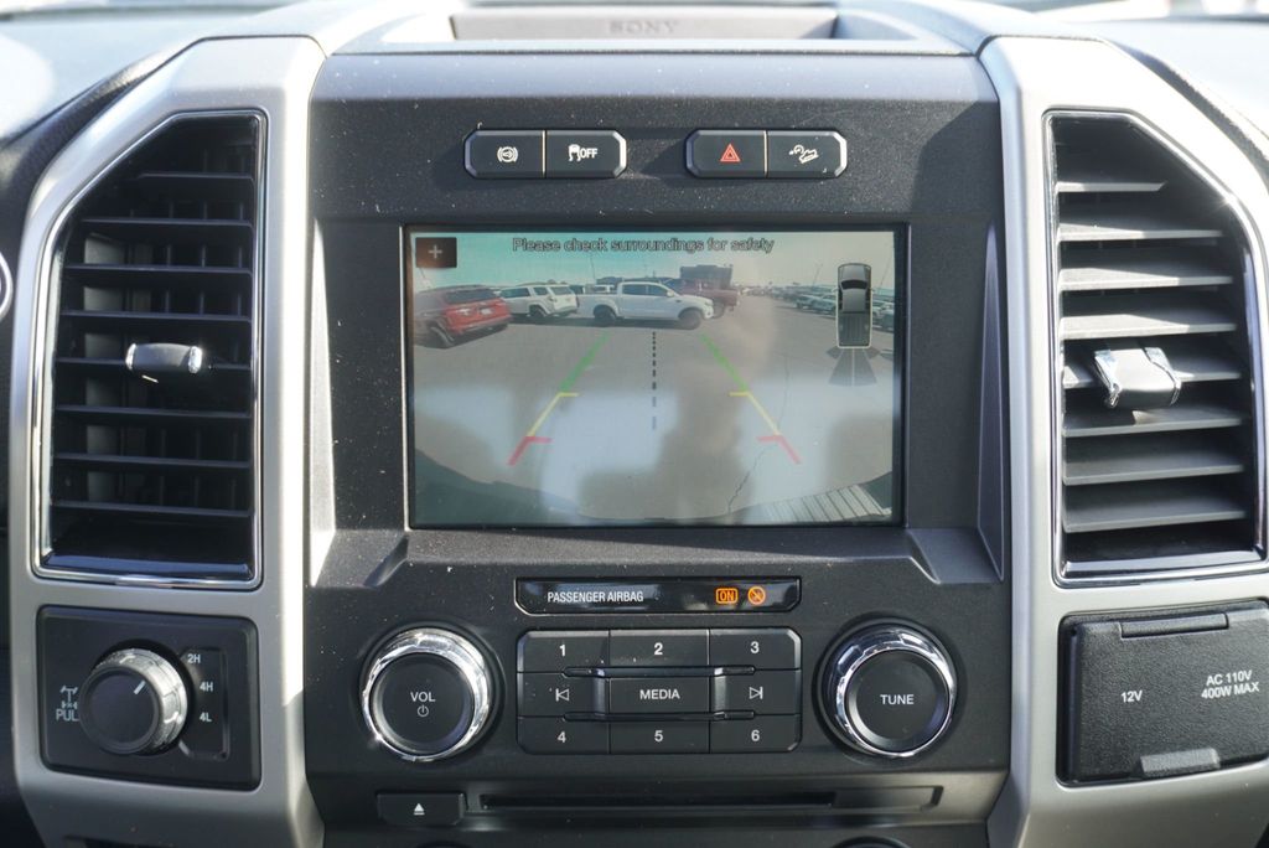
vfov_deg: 35.5
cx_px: 634
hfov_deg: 51.3
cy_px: 424
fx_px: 1323
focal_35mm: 38
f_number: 4.5
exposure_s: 1/60
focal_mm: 25
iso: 250
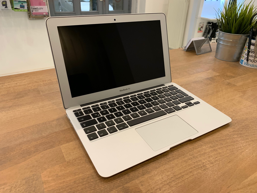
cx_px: 128
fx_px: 193
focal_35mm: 26
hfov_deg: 67.3
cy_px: 96
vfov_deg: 53.1
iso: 200
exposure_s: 1/50
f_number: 1.8
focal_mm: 4.25
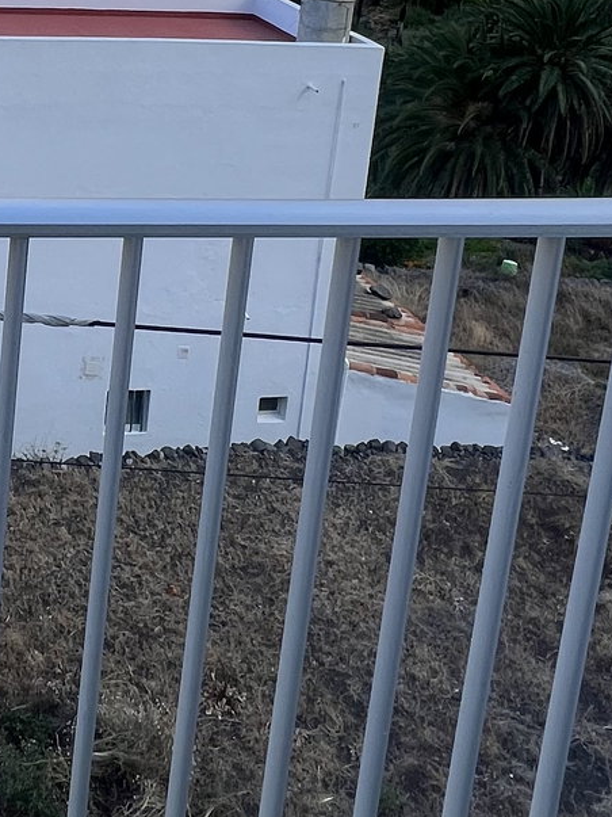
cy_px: -21
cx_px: -84
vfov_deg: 36.6
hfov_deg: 28.3
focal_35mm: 46
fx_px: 1085
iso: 32
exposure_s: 1/518
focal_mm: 1.57
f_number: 1.8
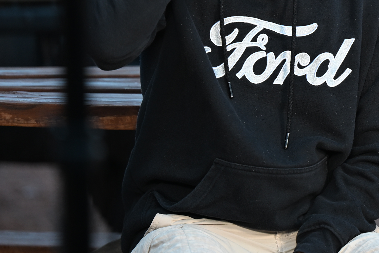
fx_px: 4200
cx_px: 516
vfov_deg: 3.4
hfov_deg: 5.1
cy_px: -70
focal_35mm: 399
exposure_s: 1/20
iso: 160
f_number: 2.8
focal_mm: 125
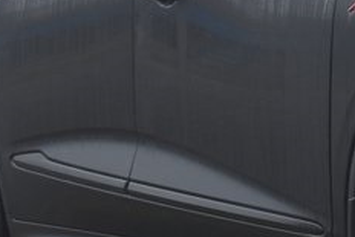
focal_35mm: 298
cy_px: 86
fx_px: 2942
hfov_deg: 6.8
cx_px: 615
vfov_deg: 4.6
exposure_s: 1/125
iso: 400
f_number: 5.3
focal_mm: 45
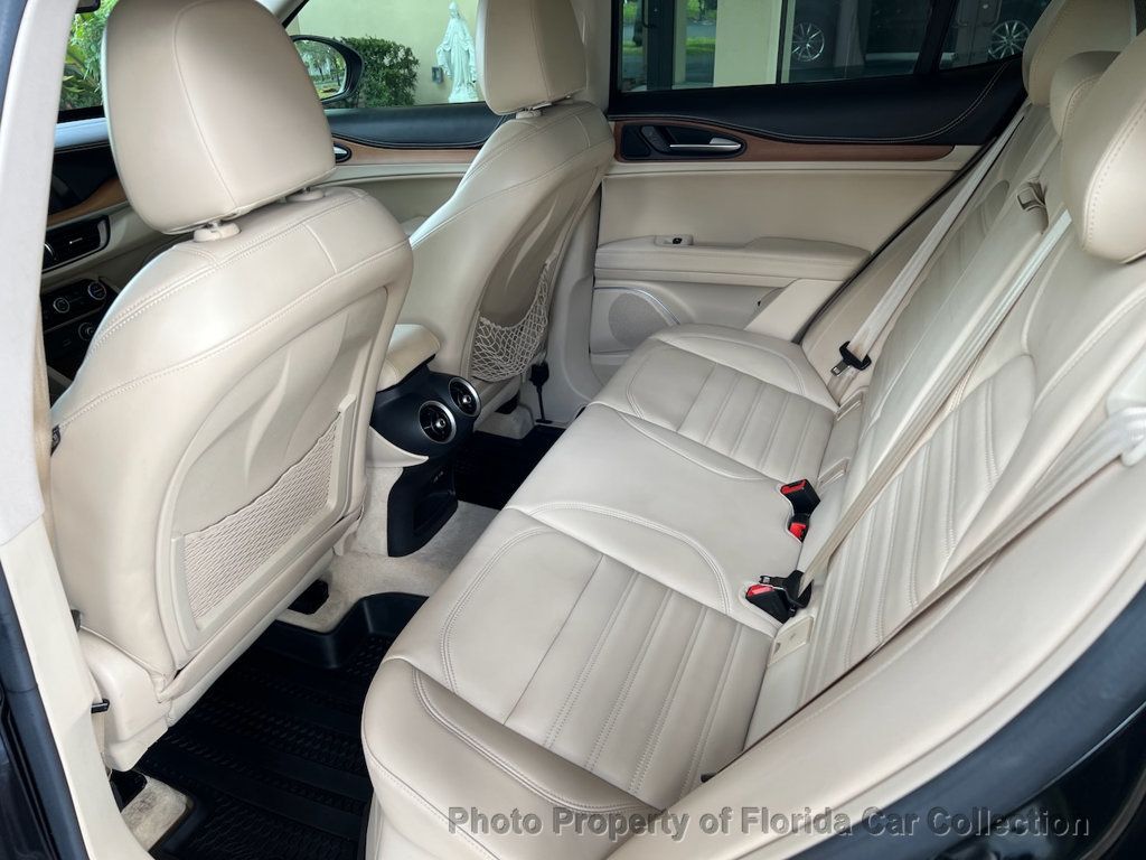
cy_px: 430
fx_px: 861
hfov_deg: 67.3
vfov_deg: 53.1
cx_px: 573
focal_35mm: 26
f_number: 1.5
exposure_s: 1/126
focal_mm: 5.7
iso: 32
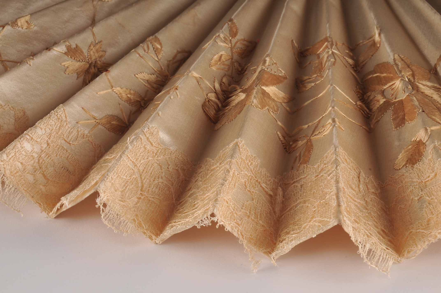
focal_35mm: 82
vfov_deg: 16.5
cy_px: 146
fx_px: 1009
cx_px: 220
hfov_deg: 24.6
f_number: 20
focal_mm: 55
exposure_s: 1/250
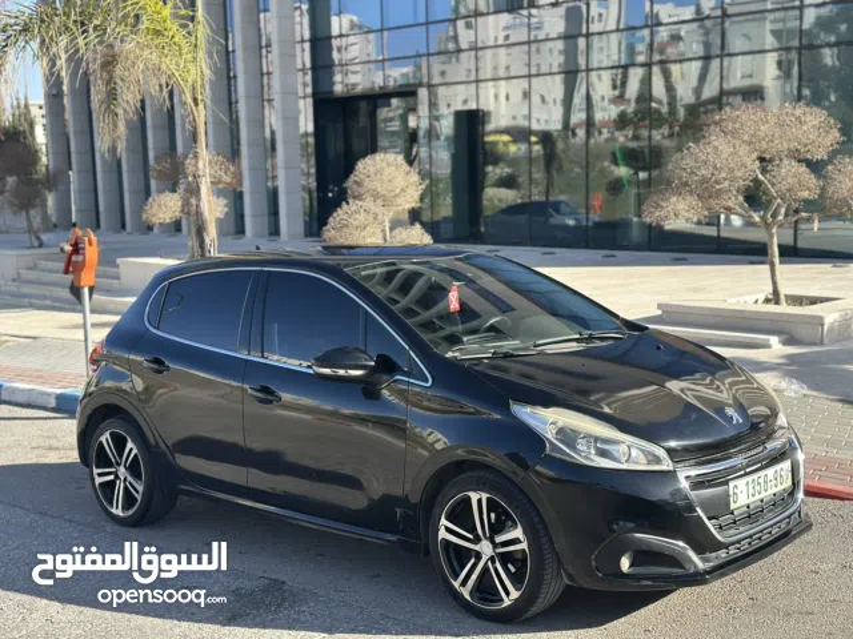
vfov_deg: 30.3
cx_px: 426
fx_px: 1183
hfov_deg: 39.7
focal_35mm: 48
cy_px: 320
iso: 80
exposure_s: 1/1517
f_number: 1.78
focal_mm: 6.86
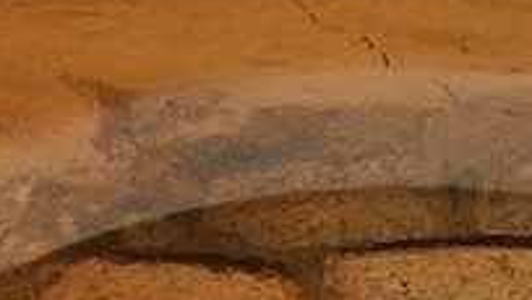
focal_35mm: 263
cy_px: 1150
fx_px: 3712
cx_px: 407
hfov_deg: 8.2
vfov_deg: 4.3
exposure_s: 1
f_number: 9
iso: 400
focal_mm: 32
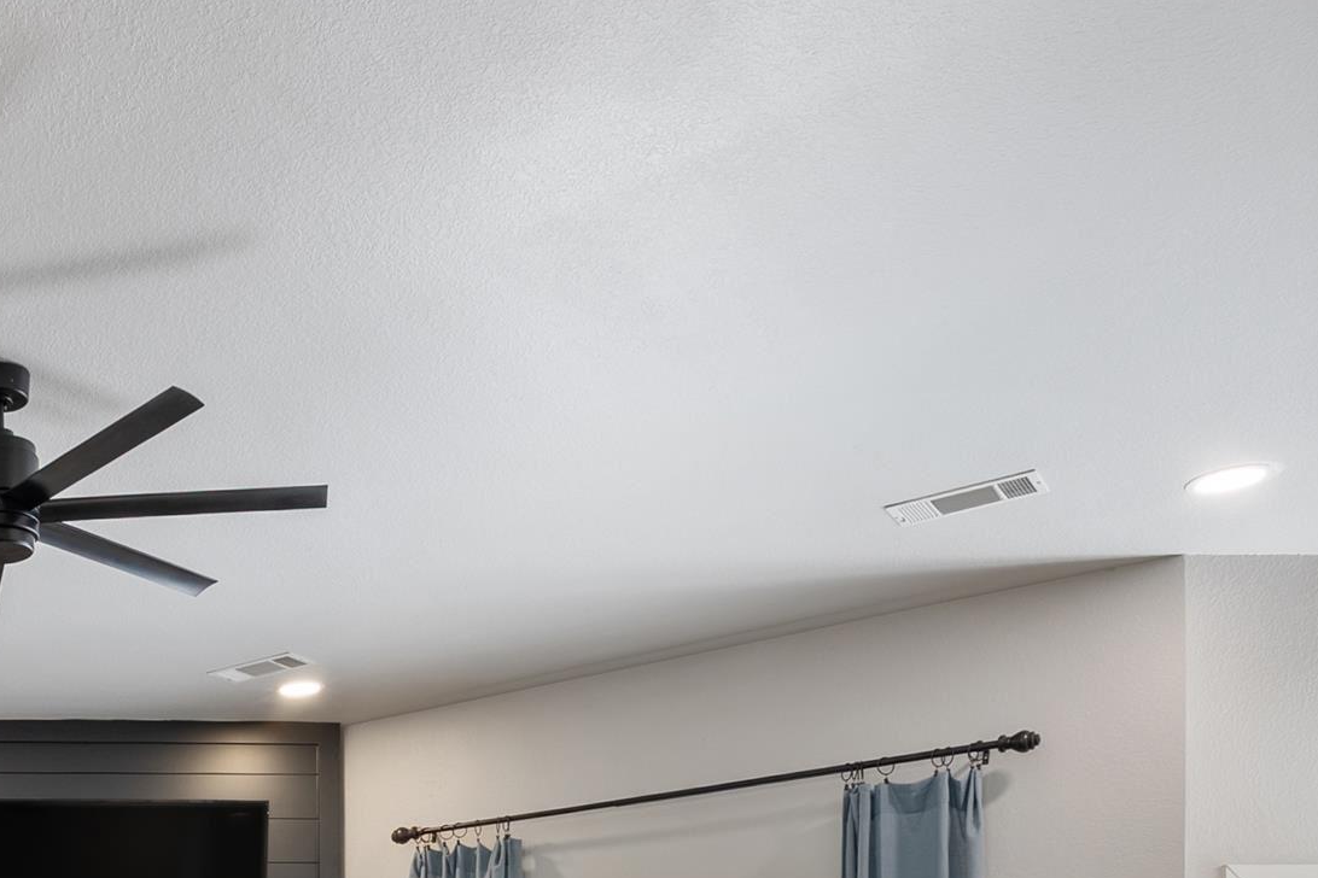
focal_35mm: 44
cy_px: 1158
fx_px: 1611
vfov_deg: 25.9
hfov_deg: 37.8
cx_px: -98
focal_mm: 16
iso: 250
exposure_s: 1/2.5
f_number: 9
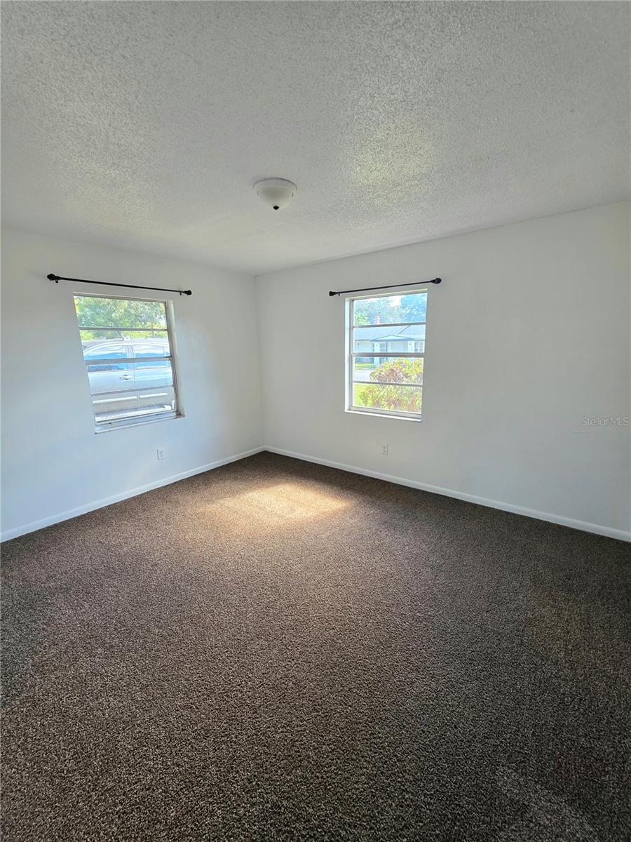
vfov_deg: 106.2
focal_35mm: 13
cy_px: 421
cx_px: 316
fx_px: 316
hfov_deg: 89.9
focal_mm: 2.2
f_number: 1.9
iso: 100
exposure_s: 1/120
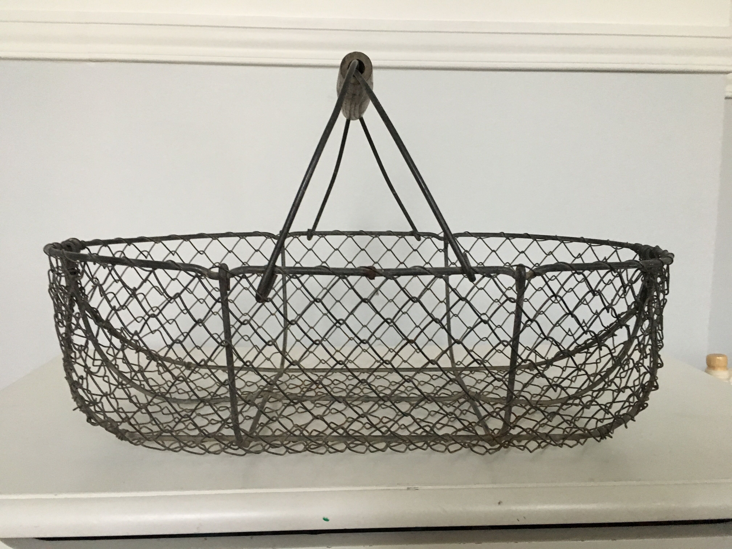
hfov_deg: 61.7
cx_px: 366
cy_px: 274
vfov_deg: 48.2
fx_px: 613
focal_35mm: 29
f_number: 2.2
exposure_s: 1/17
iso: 200
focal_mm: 4.15
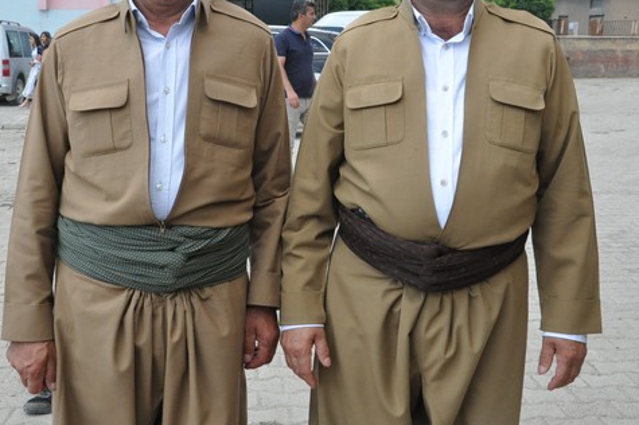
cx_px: 285
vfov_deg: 25.4
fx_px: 940
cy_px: 150
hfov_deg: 37.5
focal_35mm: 53
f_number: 13
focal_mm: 24
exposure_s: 1/640
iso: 1250
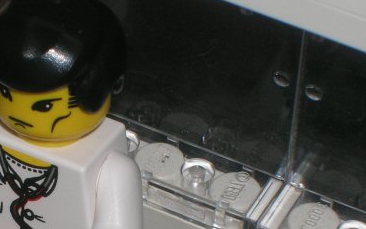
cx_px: 98
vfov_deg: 5.7
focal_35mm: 229
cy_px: 256
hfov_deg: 9.1
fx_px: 2286
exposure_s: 1/60.1
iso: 50
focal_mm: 17.1
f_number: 8.2
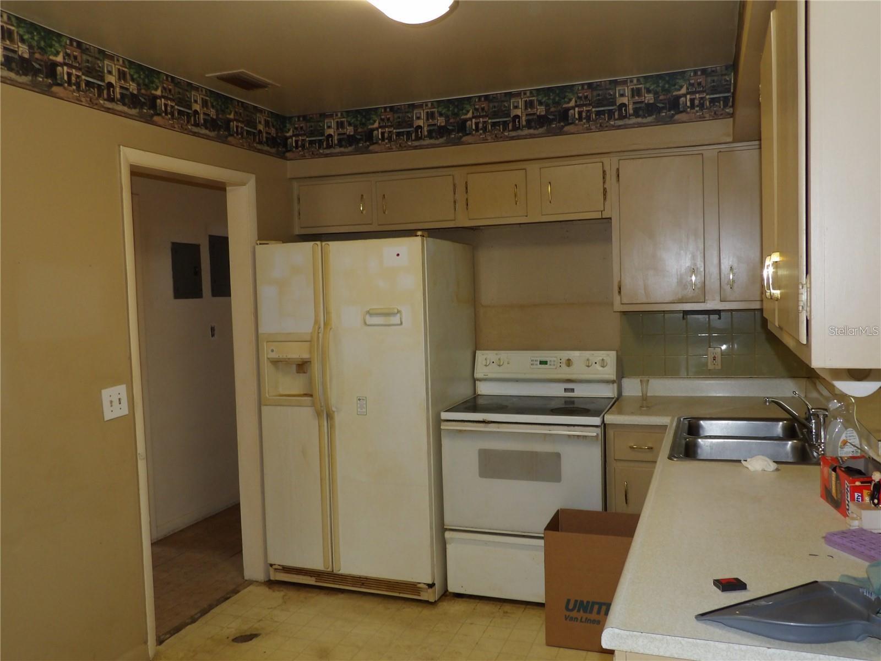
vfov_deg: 49.7
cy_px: 330
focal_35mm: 28
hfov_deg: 63.4
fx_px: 713
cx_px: 440
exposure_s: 1/33
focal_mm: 5
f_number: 3.4
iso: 200
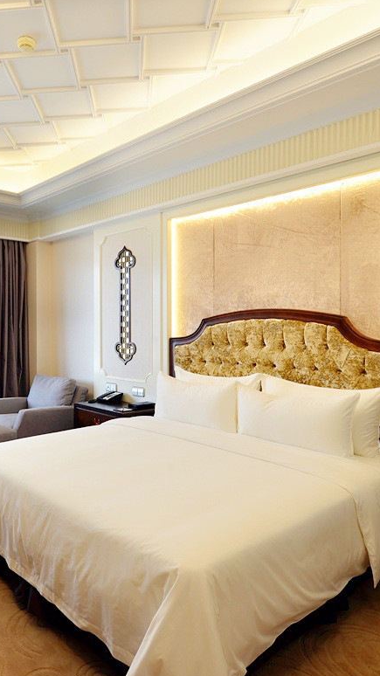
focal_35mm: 26
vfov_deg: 71.9
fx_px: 466
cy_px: 331
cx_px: 81
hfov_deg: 42.6
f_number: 9
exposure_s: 1/3
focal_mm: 16
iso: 125
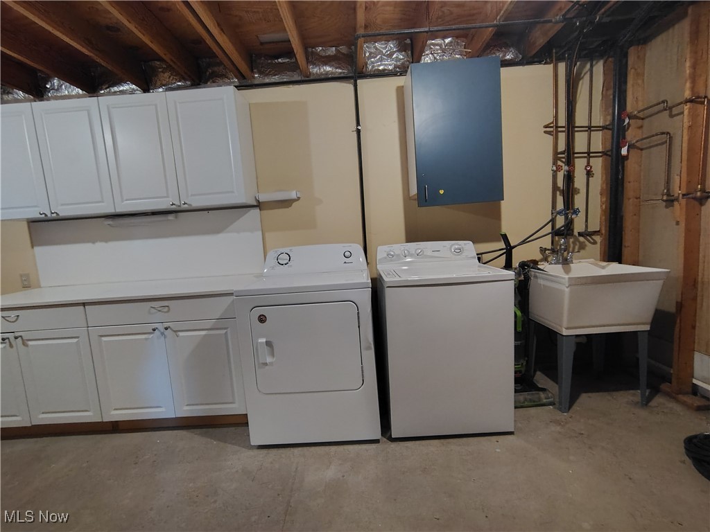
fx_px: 328
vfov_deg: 78.1
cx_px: 355
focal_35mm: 16
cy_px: 266
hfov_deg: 94.5
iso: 1400
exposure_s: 1/24
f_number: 2.2
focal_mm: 2.13
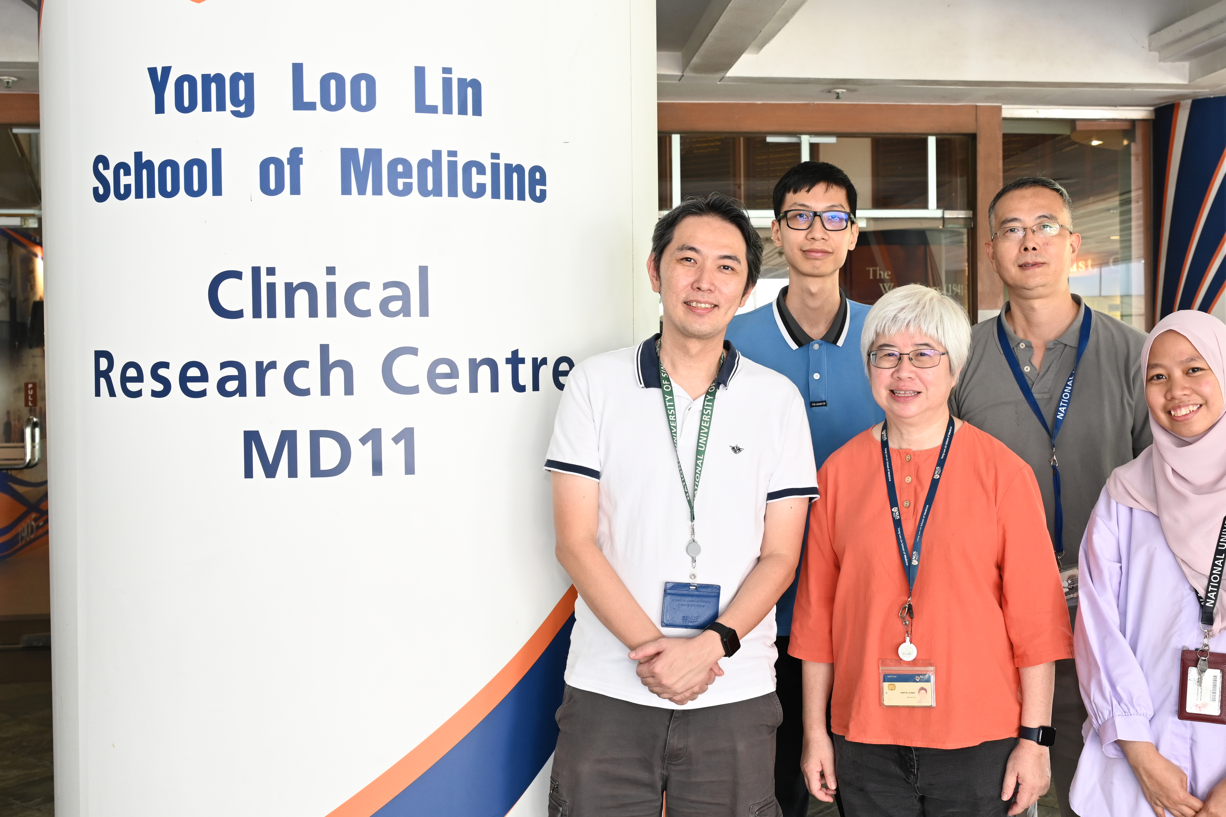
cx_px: 748
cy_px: 393
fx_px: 1567
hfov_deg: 42.5
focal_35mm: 46
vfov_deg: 29.2
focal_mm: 30
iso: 500
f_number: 5.6
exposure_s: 1/30
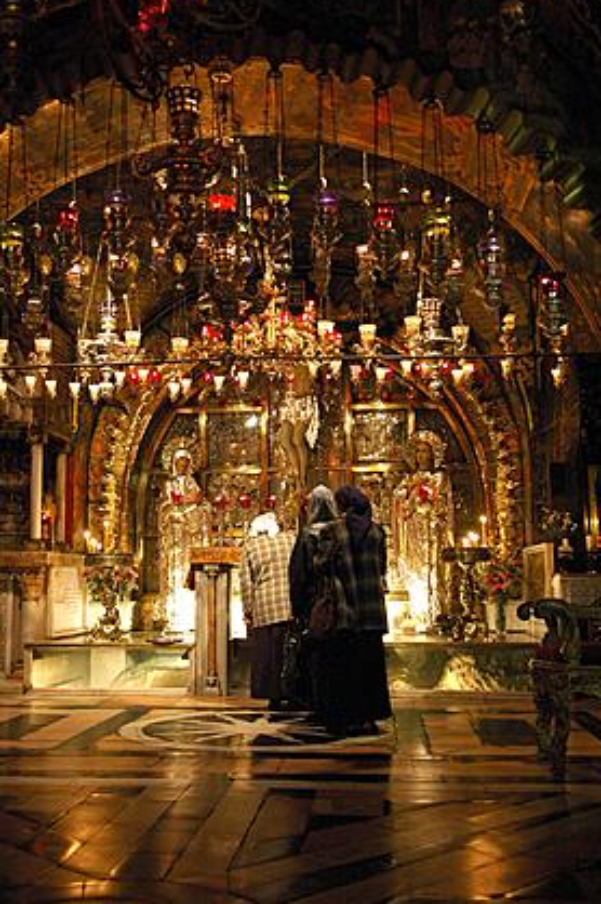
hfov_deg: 33.7
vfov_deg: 49.0
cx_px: 276
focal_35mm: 40
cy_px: 454
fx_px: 993
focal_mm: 23
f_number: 2.8
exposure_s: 1/15
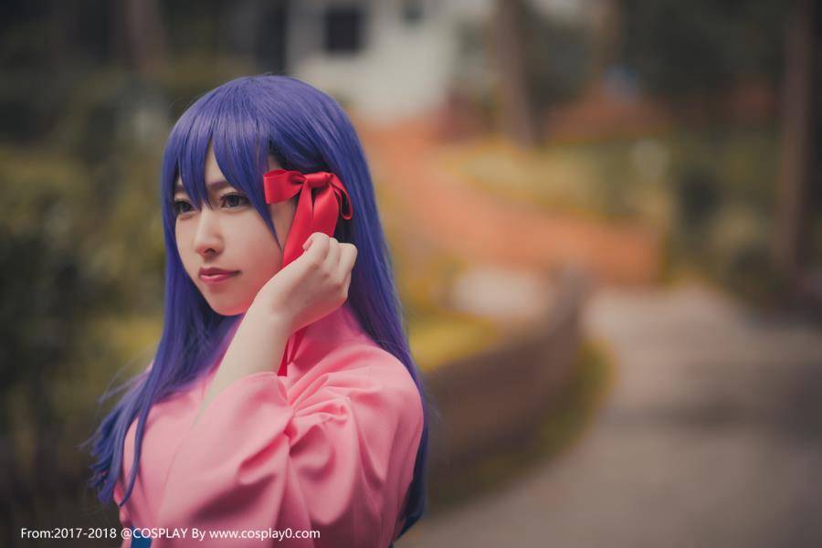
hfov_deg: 23.9
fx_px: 1941
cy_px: 274
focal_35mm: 85
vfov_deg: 16.1
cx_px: 411
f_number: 1.8
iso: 400
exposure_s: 1/200
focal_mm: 85
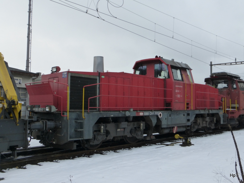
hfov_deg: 52.6
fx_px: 247
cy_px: 92
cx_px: 122
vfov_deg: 40.7
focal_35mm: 35
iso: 160
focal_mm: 6.1
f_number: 3.7
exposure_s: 1/200
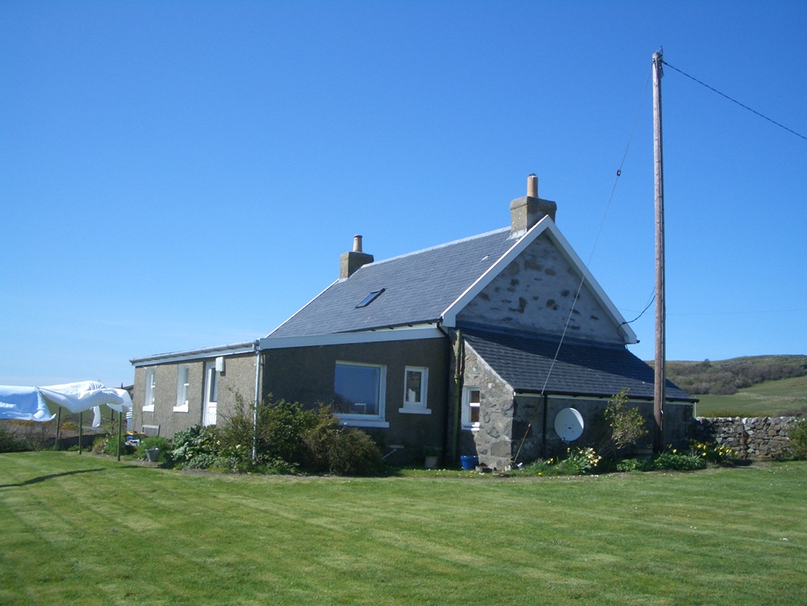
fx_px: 816
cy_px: 303
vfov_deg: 40.7
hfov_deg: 52.6
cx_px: 404
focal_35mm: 35
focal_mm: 5.8
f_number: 4.3
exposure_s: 1/500
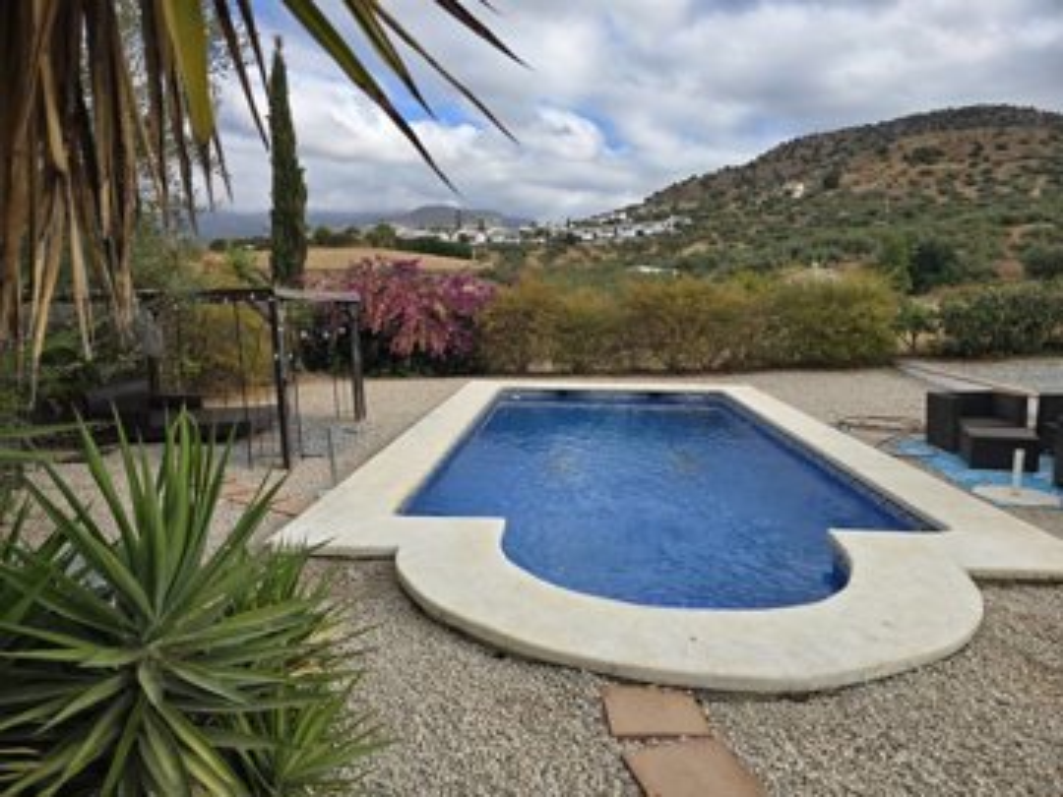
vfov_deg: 58.9
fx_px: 706
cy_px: 398
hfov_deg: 73.9
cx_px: 532
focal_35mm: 23
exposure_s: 1/654
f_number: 1.7
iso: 12
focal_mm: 6.3
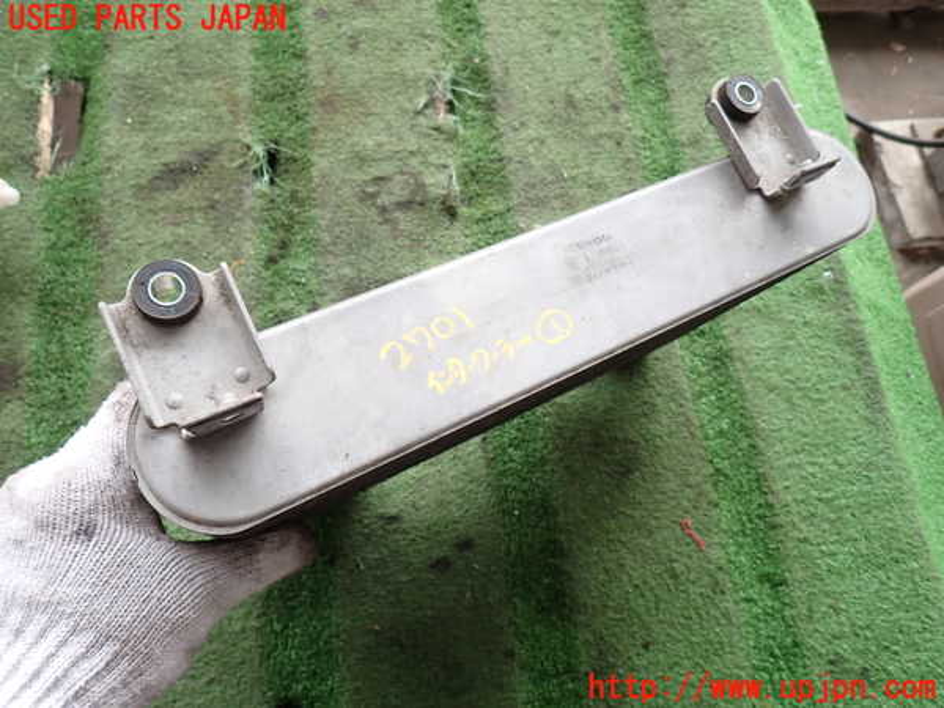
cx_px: 472
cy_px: 354
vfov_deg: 54.9
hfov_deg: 69.4
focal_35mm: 25
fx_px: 682
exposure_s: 1/80
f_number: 2
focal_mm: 4.5
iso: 100
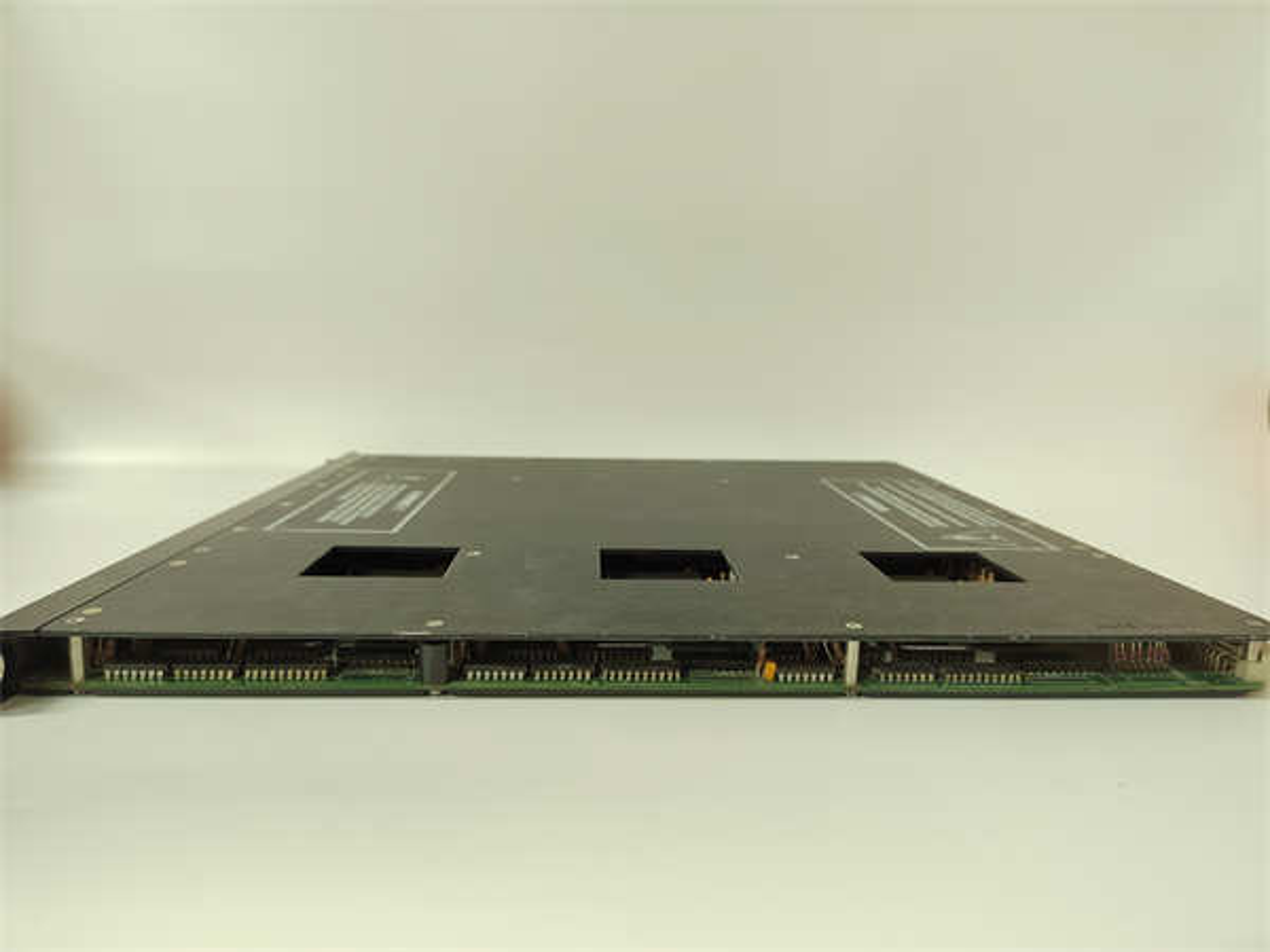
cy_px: 476
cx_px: 635
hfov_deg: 73.9
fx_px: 844
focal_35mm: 23
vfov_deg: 58.9
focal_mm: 5.52
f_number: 1.9
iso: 1834
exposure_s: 1/60
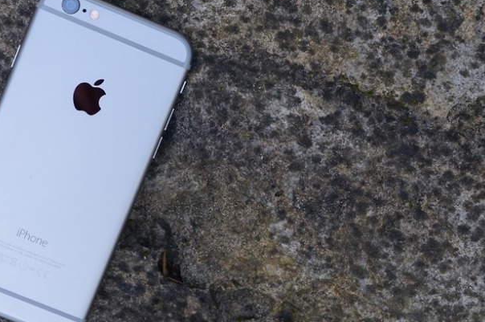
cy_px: 147
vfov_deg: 18.6
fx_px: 982
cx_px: 223
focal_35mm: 73
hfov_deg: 27.7
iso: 320
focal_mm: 30
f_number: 5.6
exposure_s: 1/60
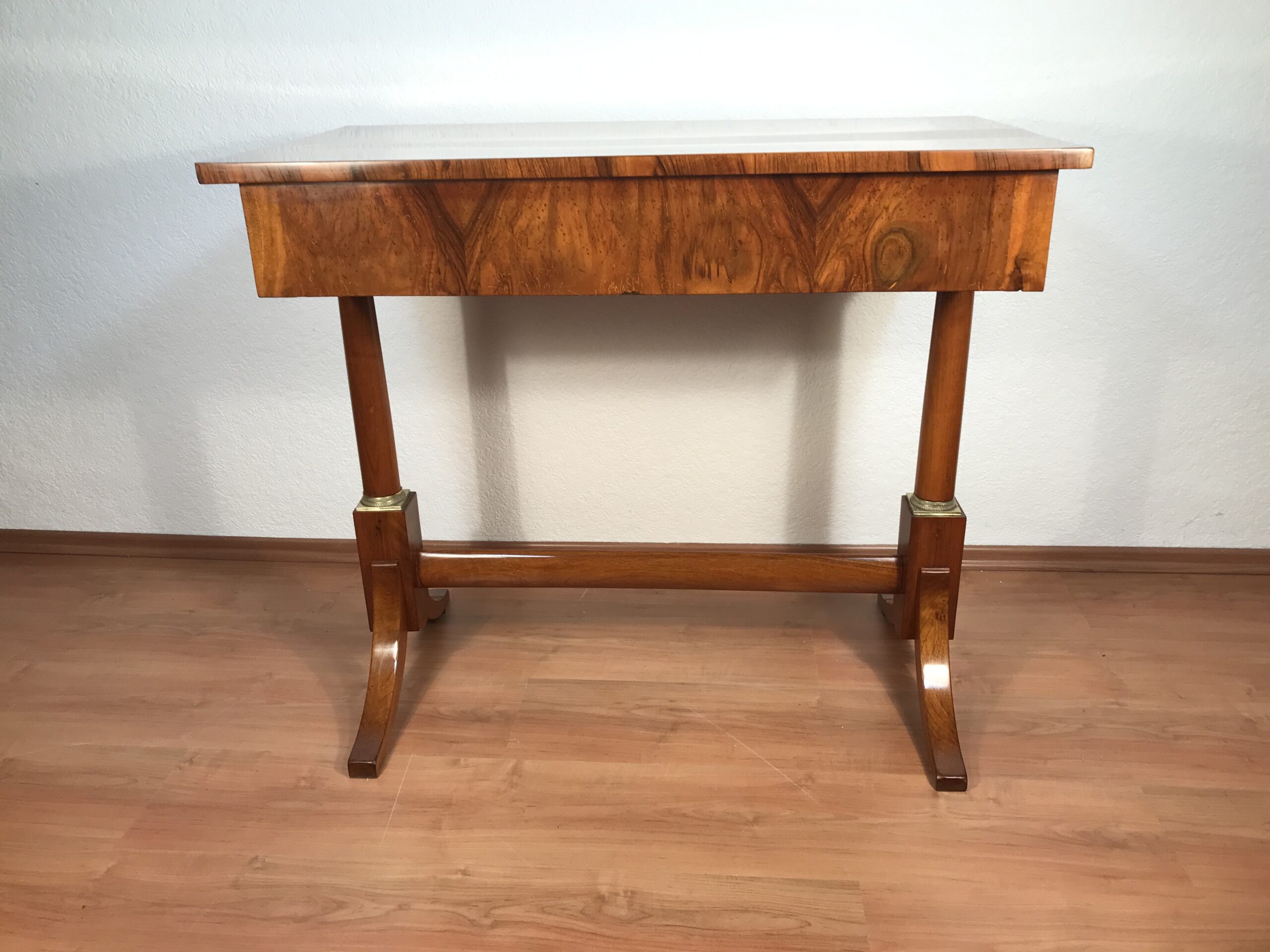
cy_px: 476
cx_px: 635
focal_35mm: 28
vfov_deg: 49.7
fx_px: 1027
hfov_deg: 63.4
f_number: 1.8
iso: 32
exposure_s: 1/50
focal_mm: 3.99
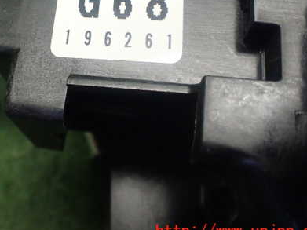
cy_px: 65
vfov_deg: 31.1
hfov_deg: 40.6
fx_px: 408
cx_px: 97
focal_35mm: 46
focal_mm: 5.4
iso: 800
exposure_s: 1/125
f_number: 2.3
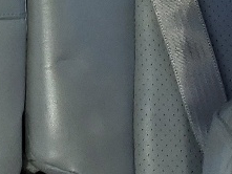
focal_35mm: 188
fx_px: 1261
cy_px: -388
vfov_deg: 6.9
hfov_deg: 10.3
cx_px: -81
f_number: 1.5
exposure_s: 1/200
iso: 50
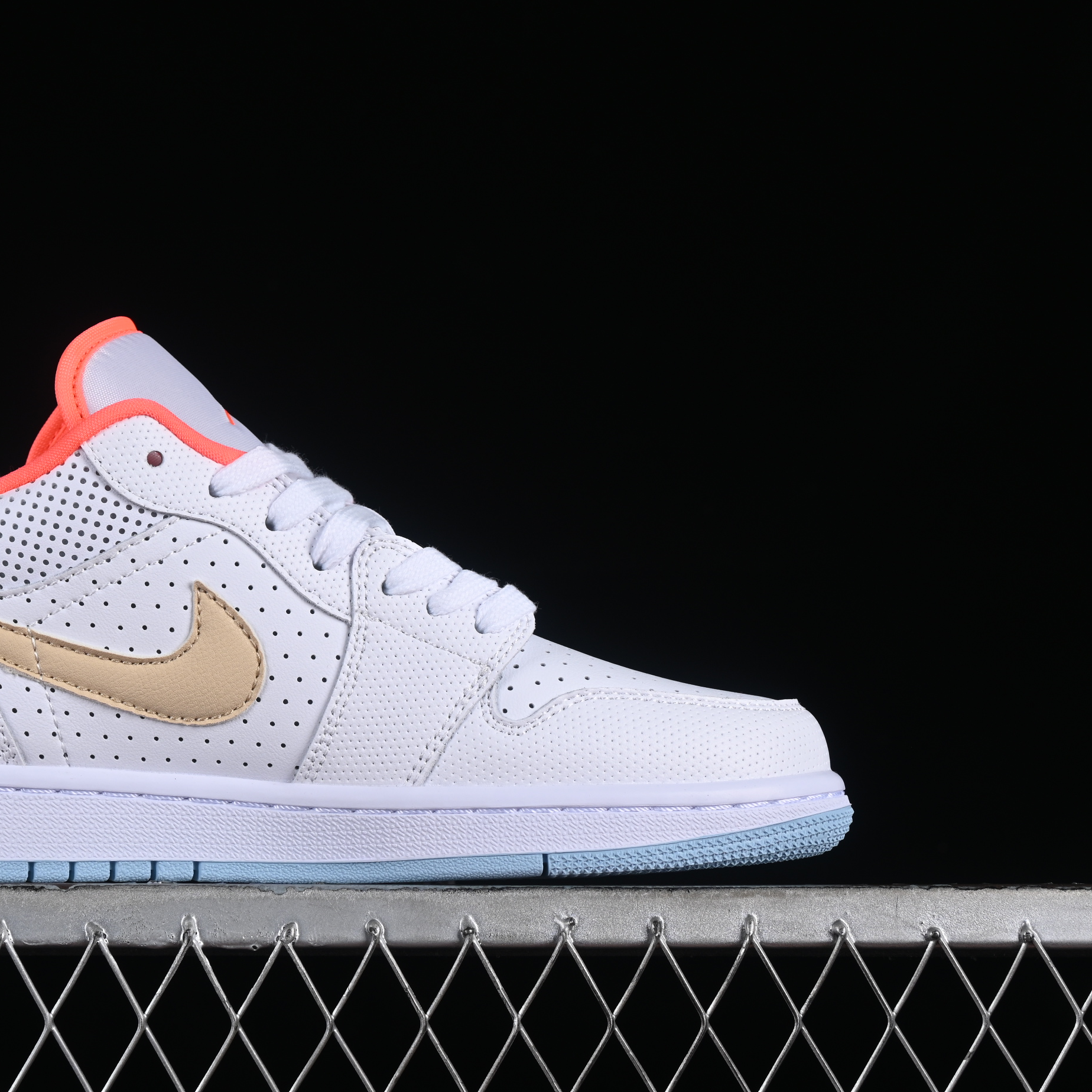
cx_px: 287
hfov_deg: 18.0
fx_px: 3426
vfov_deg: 18.1
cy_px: 547
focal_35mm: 96
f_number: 8
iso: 160
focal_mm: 50
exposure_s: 1/125
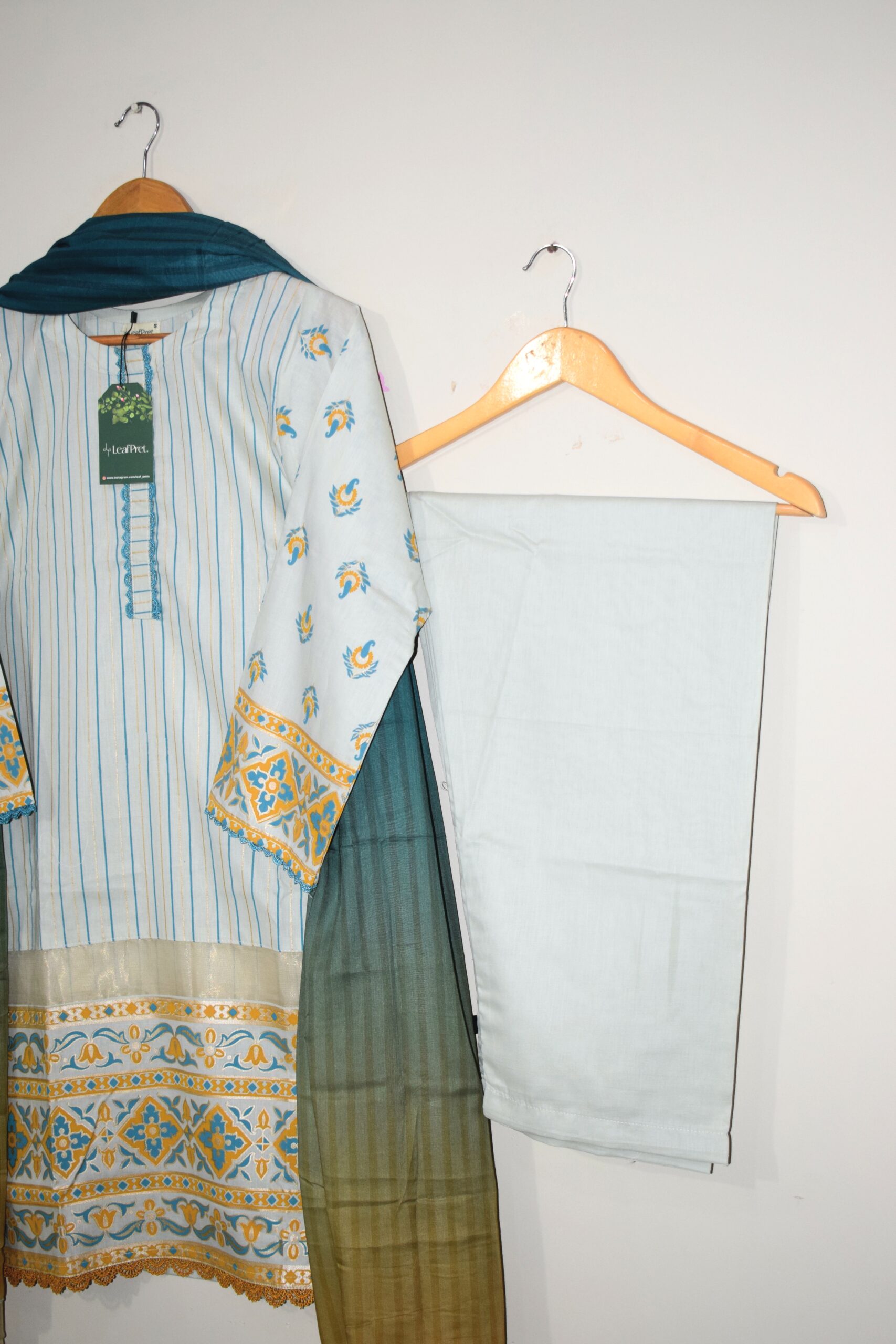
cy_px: 672
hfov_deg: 25.8
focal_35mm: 52
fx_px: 1960
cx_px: 448
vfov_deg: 37.8
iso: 800
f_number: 5
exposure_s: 1/100
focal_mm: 35
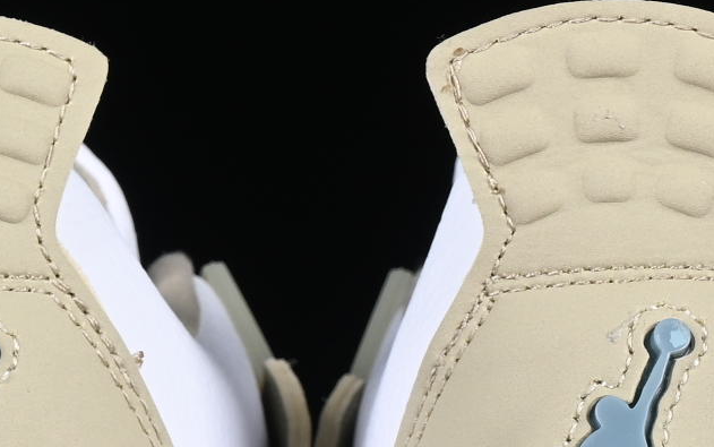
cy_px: 474
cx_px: 336
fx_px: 6561
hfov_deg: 6.2
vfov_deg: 3.9
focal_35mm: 337
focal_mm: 50
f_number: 8
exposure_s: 1/125
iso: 160
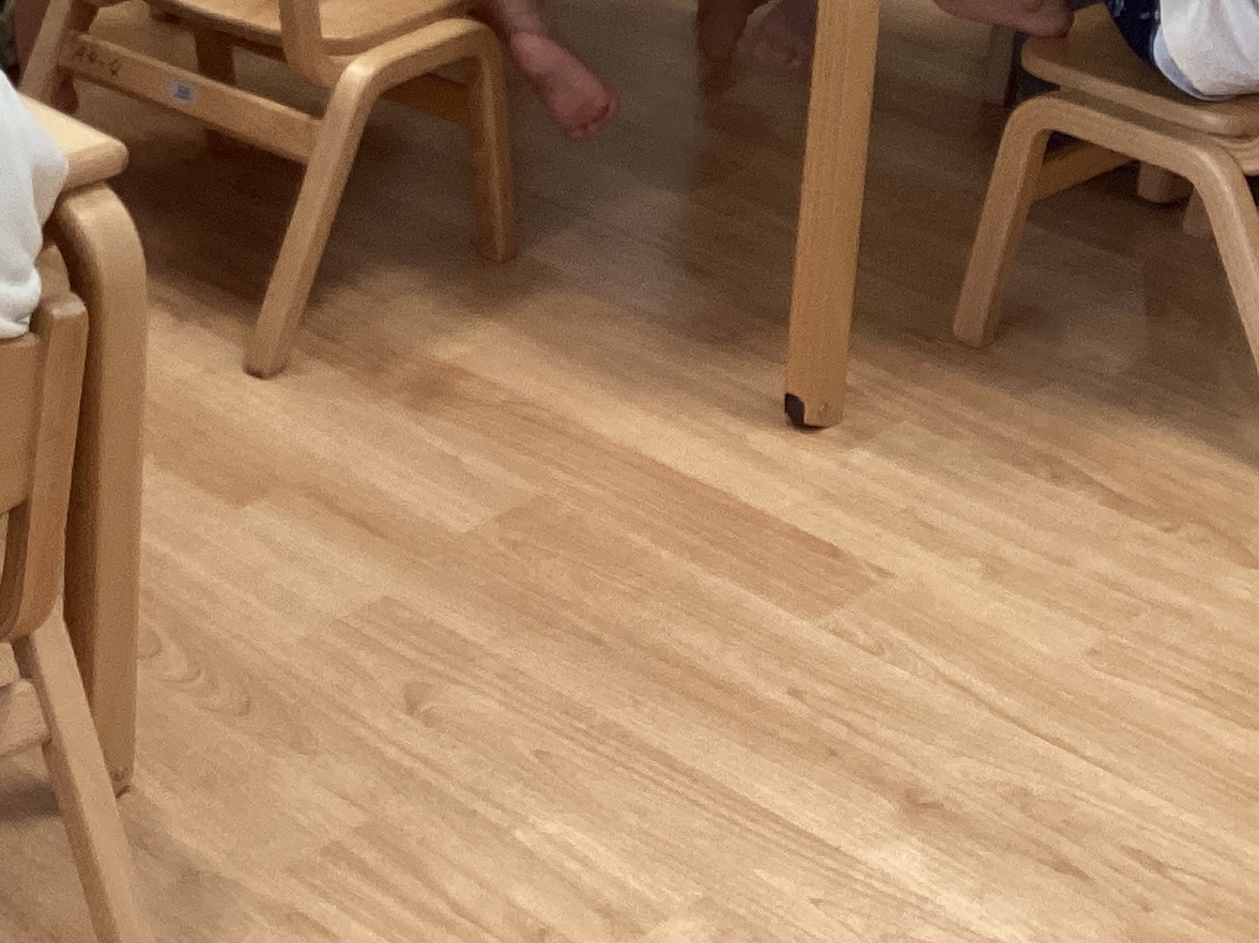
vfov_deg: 16.5
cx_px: -15
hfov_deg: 21.9
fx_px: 3127
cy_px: -171
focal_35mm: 86
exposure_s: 1/60
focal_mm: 3.3
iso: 125
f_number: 2.4
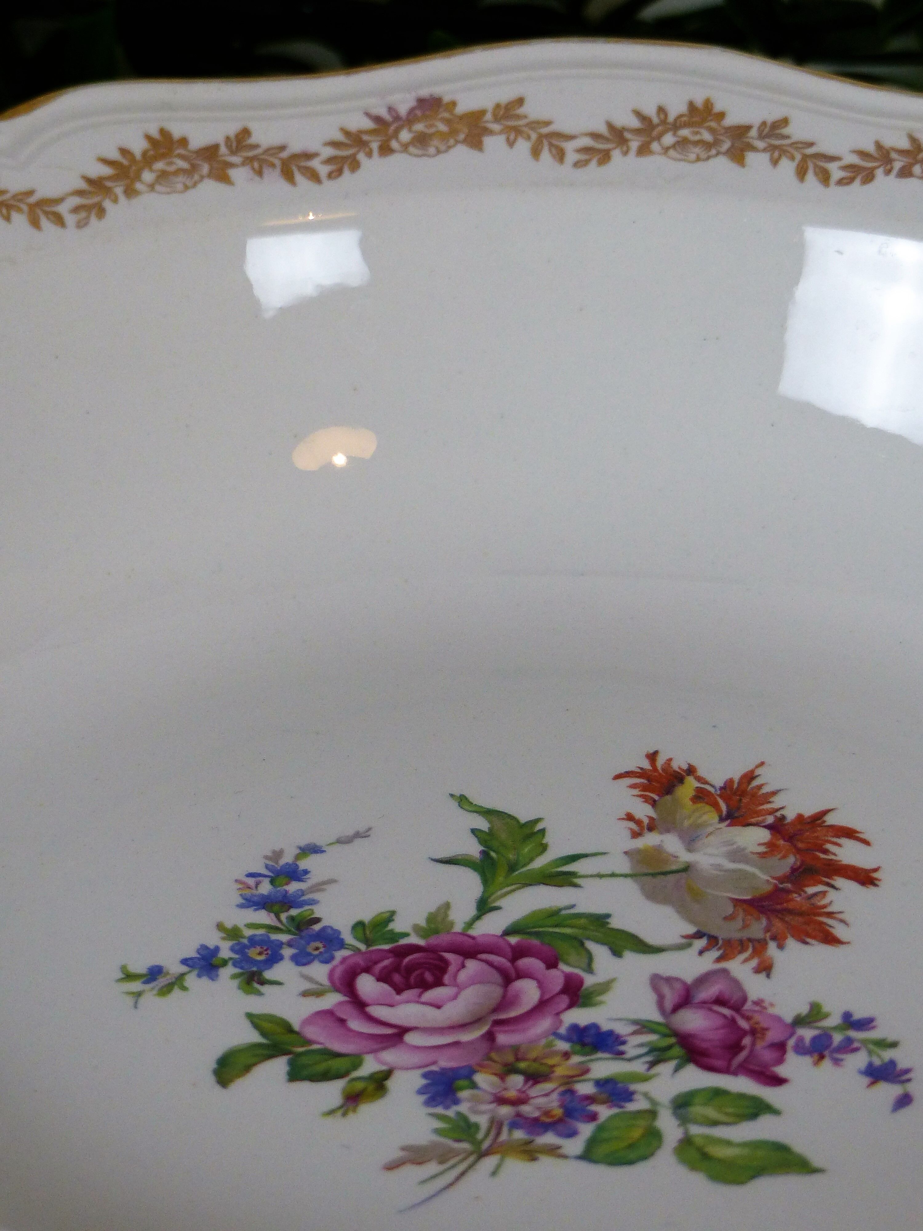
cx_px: 462
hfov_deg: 4.9
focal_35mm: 301
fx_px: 10701
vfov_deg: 6.6
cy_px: 616
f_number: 2.8
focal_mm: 49.2
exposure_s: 1/80
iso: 200
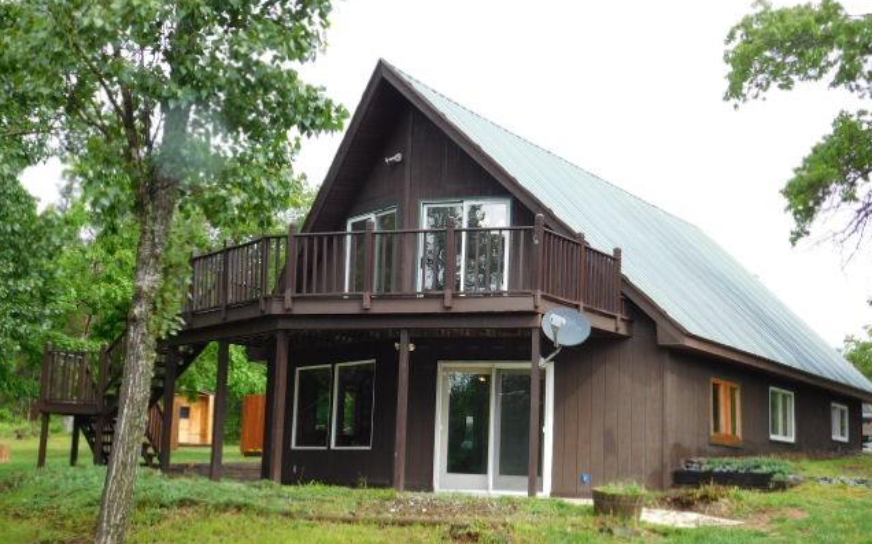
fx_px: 1140
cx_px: 437
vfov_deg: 26.8
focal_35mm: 48
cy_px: 310
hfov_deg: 41.8
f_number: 3.7
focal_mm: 8
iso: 125
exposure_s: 1/250
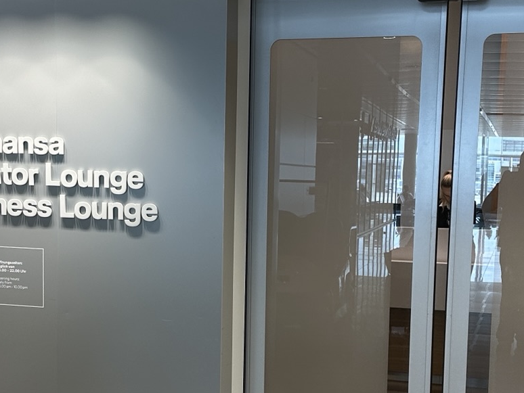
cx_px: 247
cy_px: 285
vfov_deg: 23.5
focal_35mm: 62
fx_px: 939
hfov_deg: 31.2
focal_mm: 6.86
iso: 125
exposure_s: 1/120
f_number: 1.78
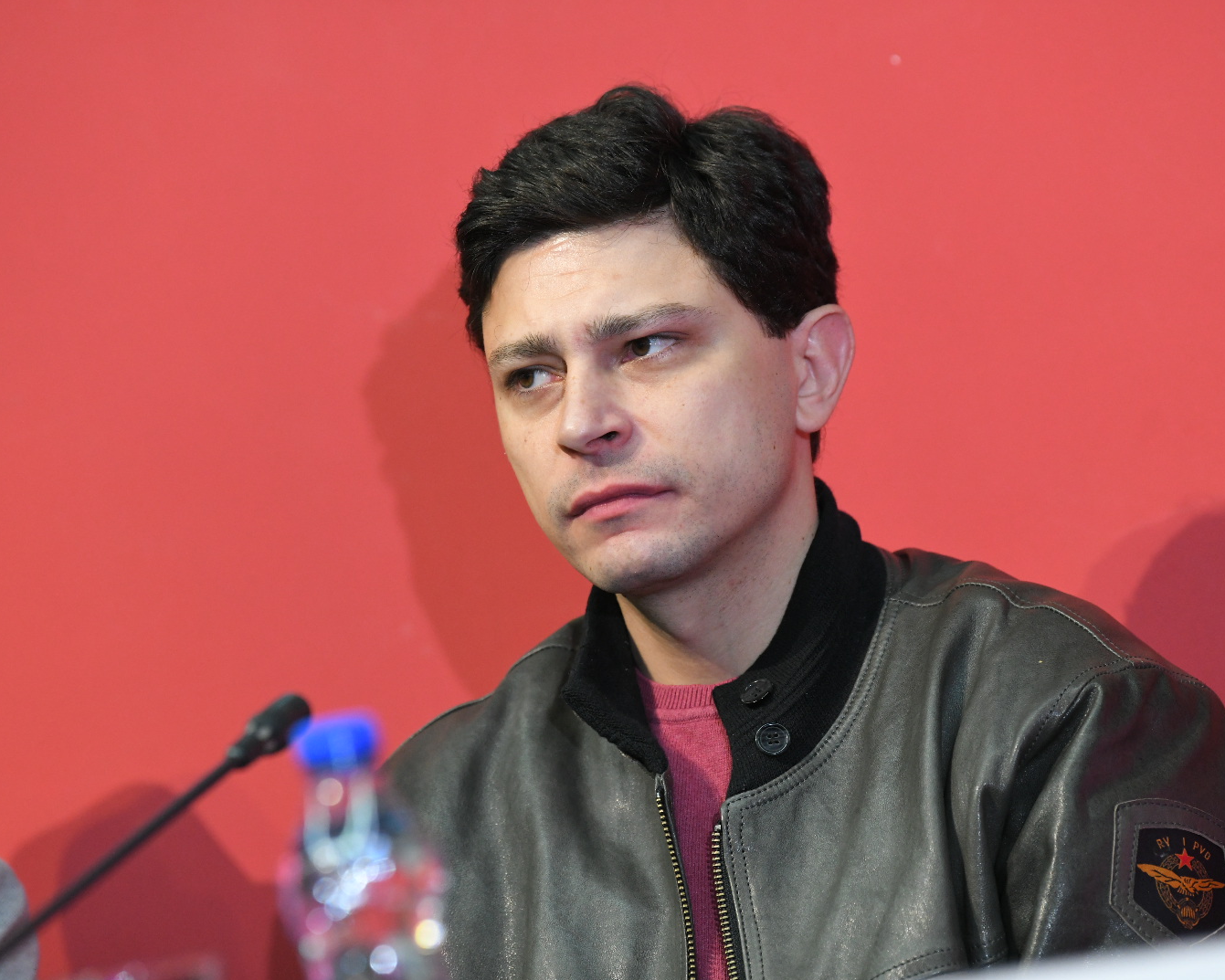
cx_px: 639
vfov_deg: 7.6
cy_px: 490
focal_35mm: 204
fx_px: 7397
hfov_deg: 9.5
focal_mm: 180
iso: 3200
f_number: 4
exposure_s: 1/200
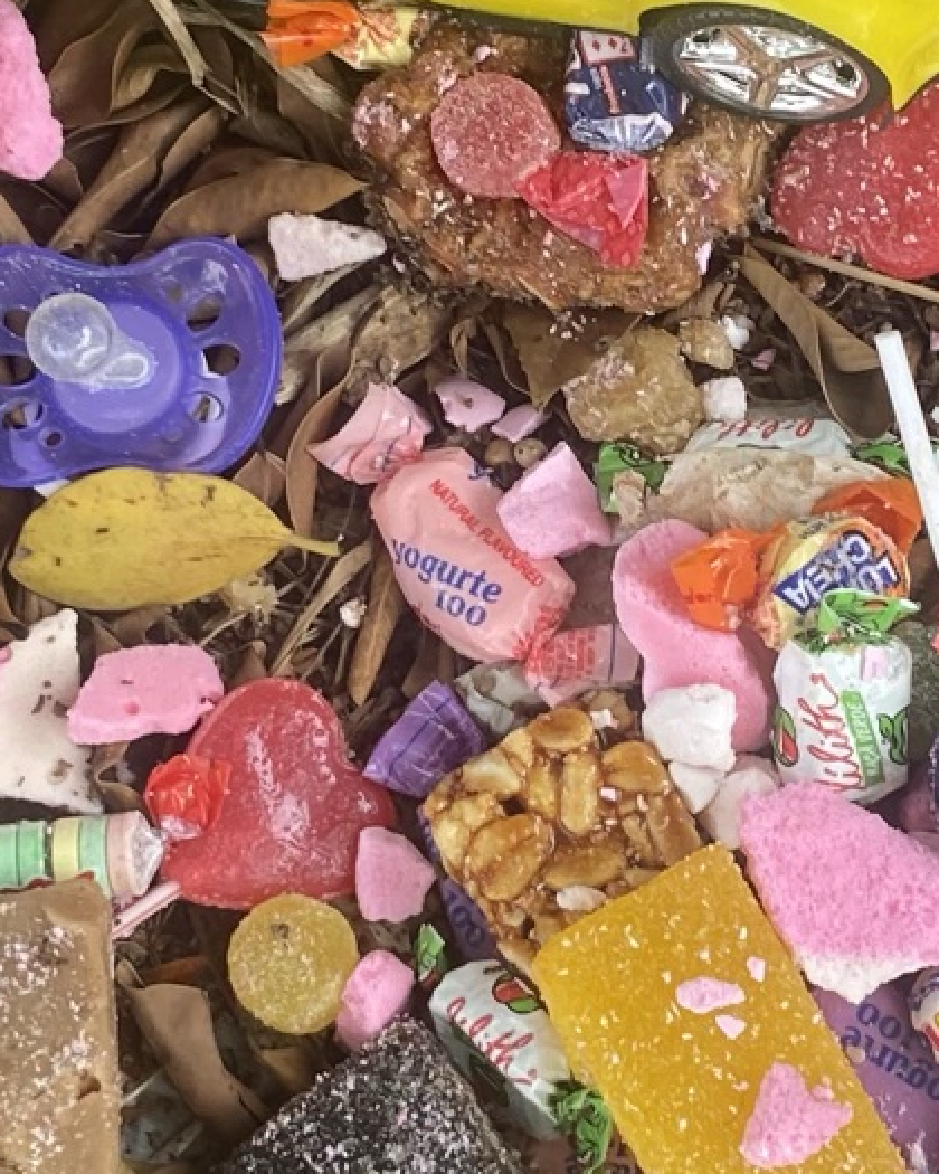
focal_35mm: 99
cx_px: 718
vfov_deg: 19.4
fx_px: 3439
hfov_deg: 15.5
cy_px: 496
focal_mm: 4.25
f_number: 1.8
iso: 32
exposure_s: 1/127
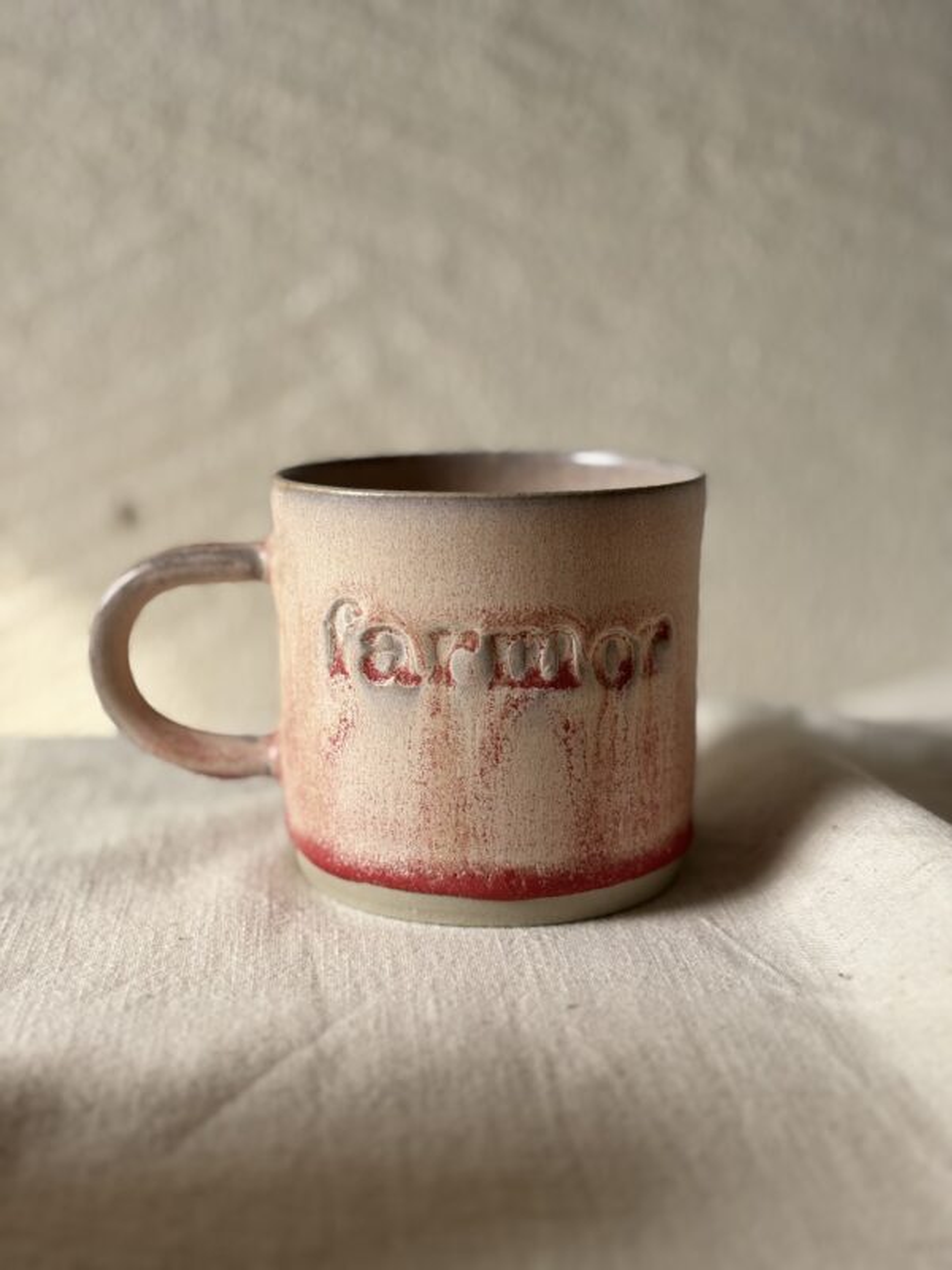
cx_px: 476
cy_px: 635
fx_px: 1907
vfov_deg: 36.8
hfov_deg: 28.0
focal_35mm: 52
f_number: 1.6
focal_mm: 5.96
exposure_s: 1/935
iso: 32
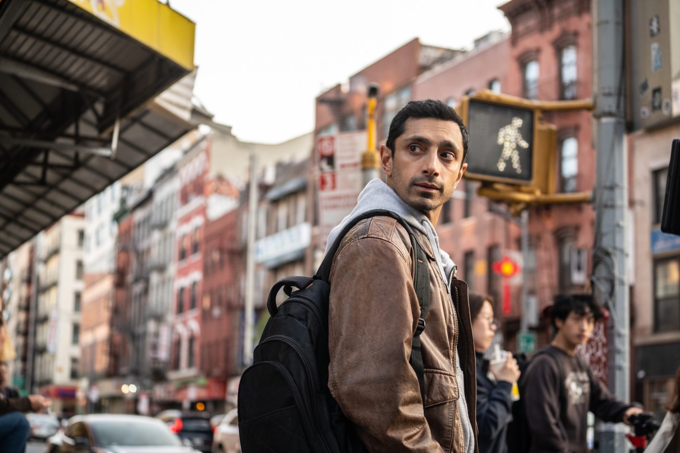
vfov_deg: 19.5
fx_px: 1322
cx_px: 340
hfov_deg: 28.8
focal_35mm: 70
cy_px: 226
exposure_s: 1/320
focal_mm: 70
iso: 800
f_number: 4
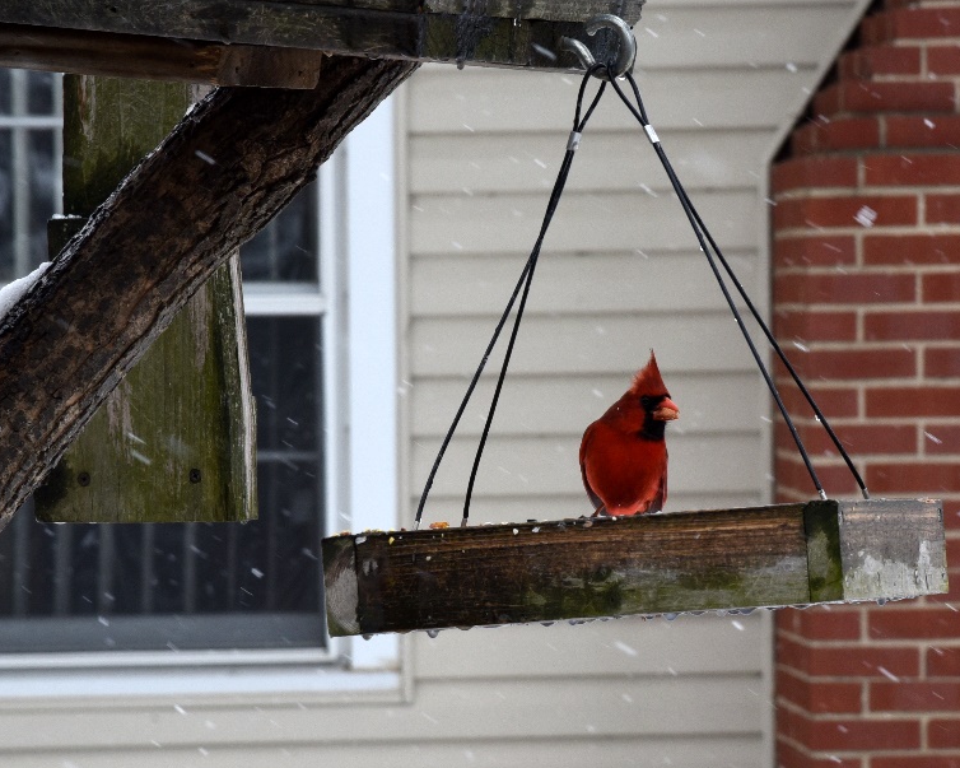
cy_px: 474
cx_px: 663
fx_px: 6790
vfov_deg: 6.5
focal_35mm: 239
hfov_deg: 8.1
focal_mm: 120
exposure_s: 1/250
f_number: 13
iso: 800
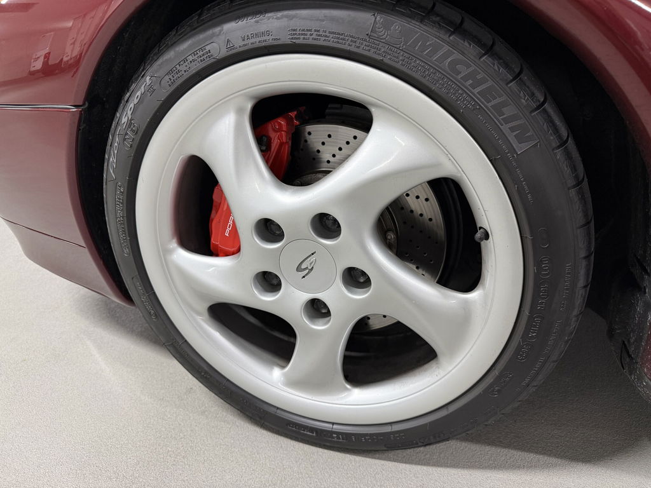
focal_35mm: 24
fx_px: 451
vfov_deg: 56.8
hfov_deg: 71.6
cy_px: 244
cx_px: 326
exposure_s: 1/50
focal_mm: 6.76
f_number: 1.78
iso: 200
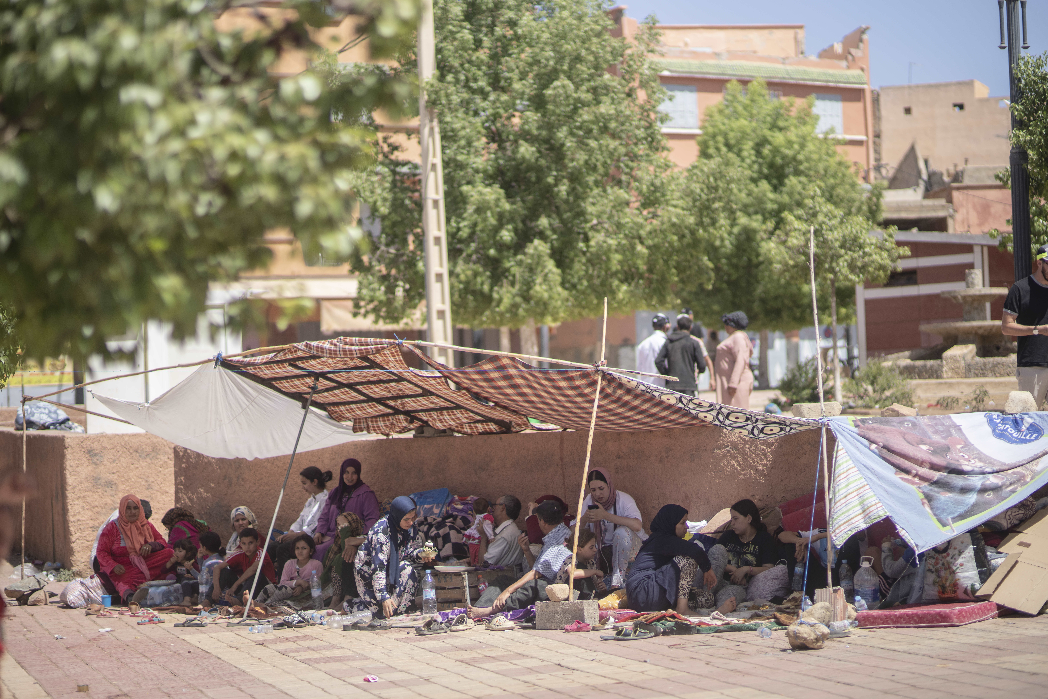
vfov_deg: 16.1
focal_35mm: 85
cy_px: 350
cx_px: 524
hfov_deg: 23.9
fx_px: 2474
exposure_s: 1/8000
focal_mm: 85
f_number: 1.4
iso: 160
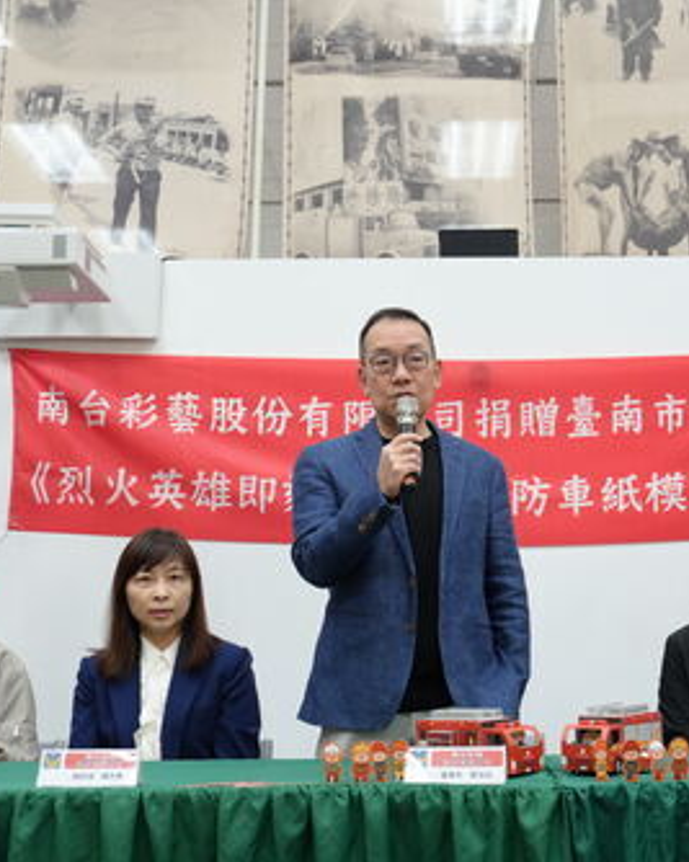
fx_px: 1377
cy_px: 431
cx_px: 452
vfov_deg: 34.8
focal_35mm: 54
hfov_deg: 27.9
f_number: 4
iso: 640
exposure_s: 1/80
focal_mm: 32
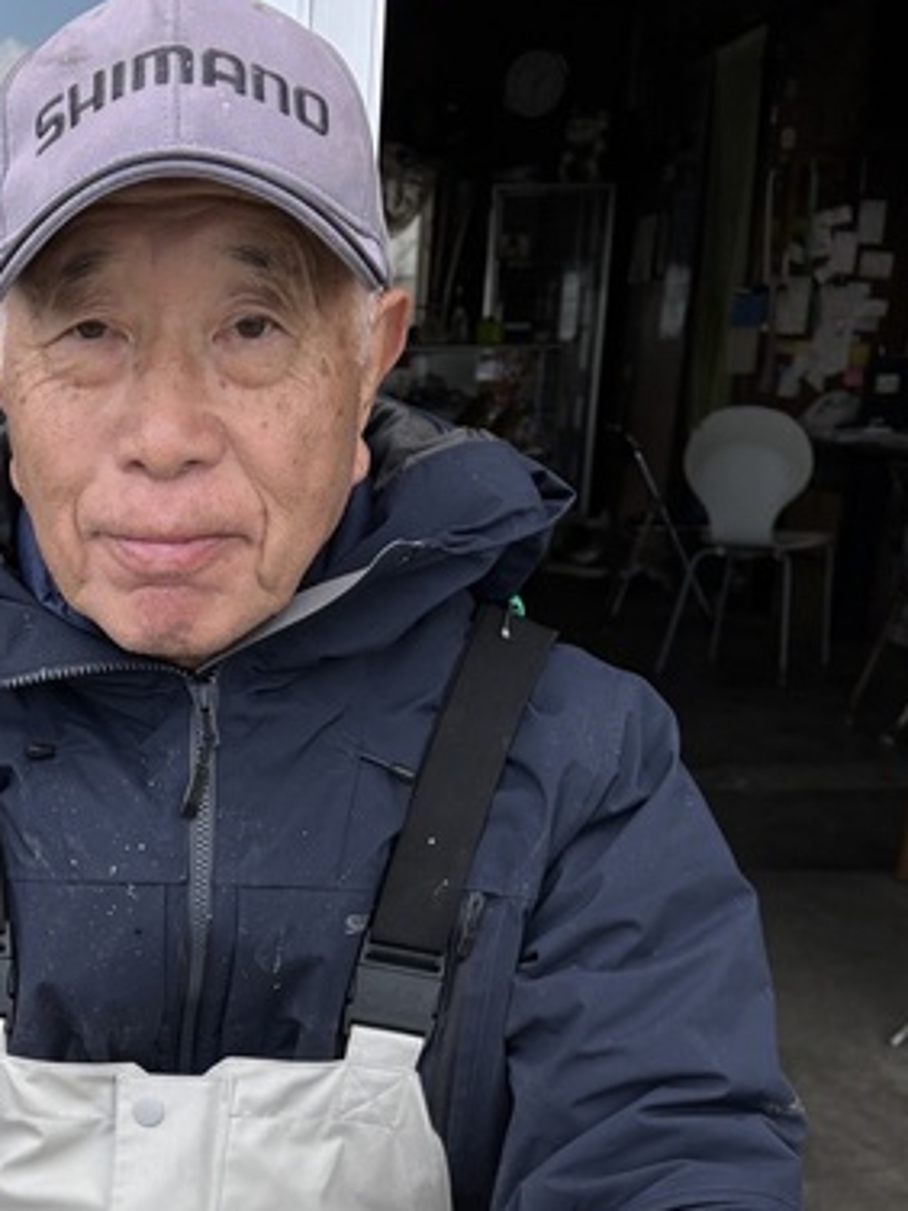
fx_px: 2063
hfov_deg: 24.2
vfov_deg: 29.5
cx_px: 113
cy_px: 1327
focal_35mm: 59
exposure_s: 1/935
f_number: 1.6
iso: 50
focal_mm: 5.96
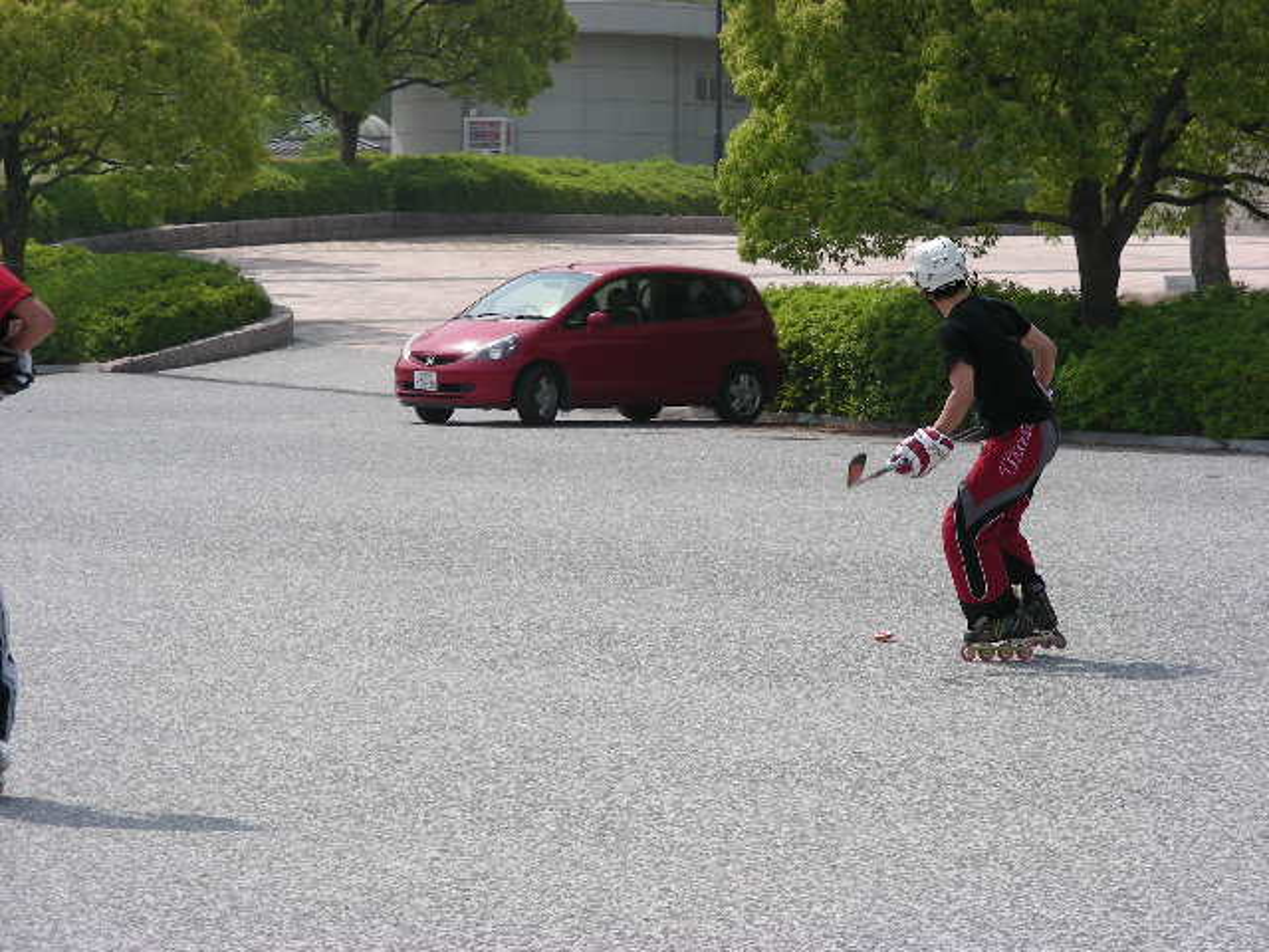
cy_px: 476
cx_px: 634
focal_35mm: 148
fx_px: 5426
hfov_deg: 13.3
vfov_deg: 10.0
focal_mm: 24.7
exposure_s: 1/431
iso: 50
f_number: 4
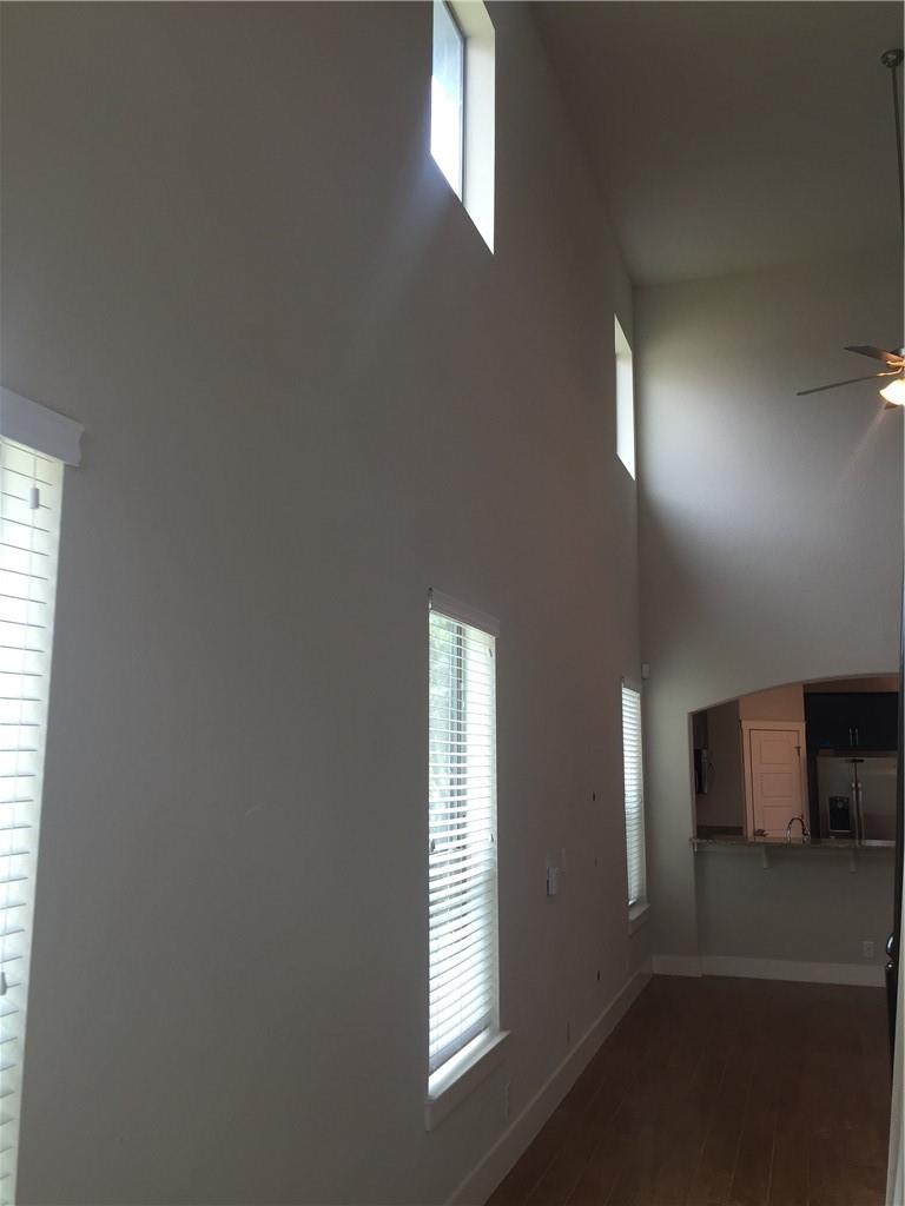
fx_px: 1011
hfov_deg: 48.2
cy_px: 603
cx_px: 452
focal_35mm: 29
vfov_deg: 61.7
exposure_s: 1/120
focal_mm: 4.15
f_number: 2.2
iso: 40
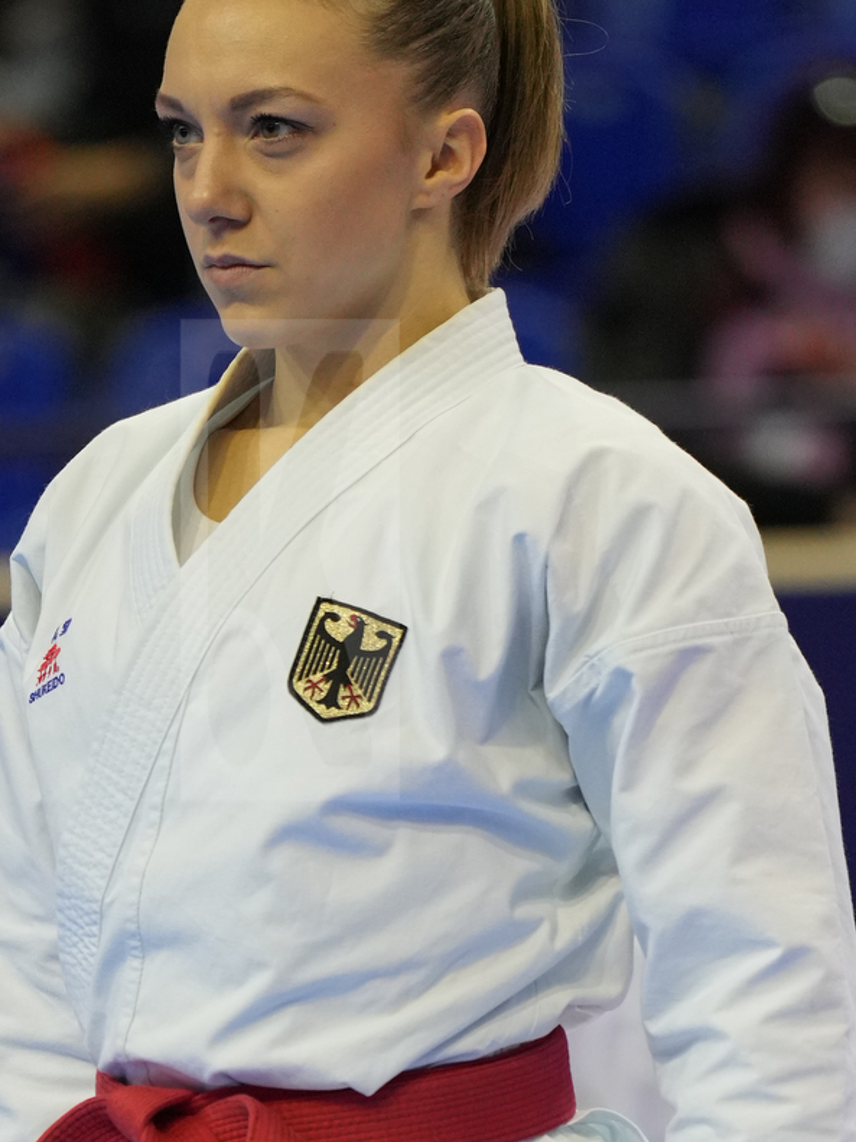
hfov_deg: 2.4
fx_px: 20052
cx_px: 290
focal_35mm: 608
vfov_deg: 3.3
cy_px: 1497
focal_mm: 200
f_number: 2.8
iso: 1600
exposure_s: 1/500
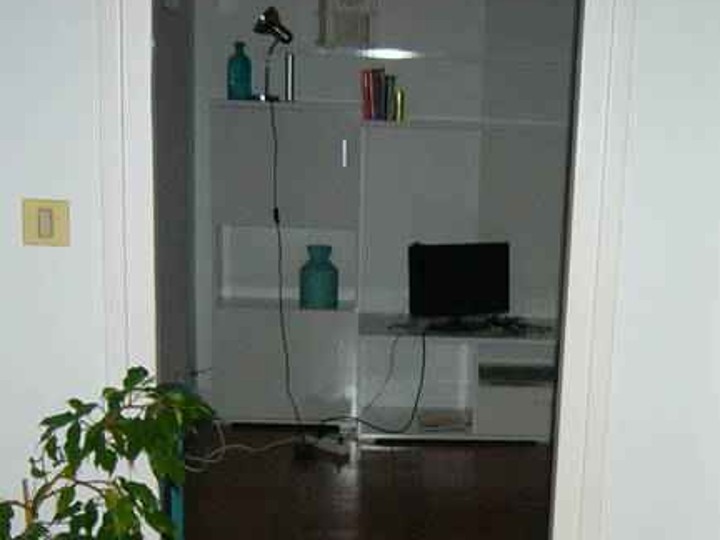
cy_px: 447
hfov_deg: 30.1
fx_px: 1331
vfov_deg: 22.6
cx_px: 470
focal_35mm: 64
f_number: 2.8
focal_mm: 5.8
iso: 100
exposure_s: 1/60
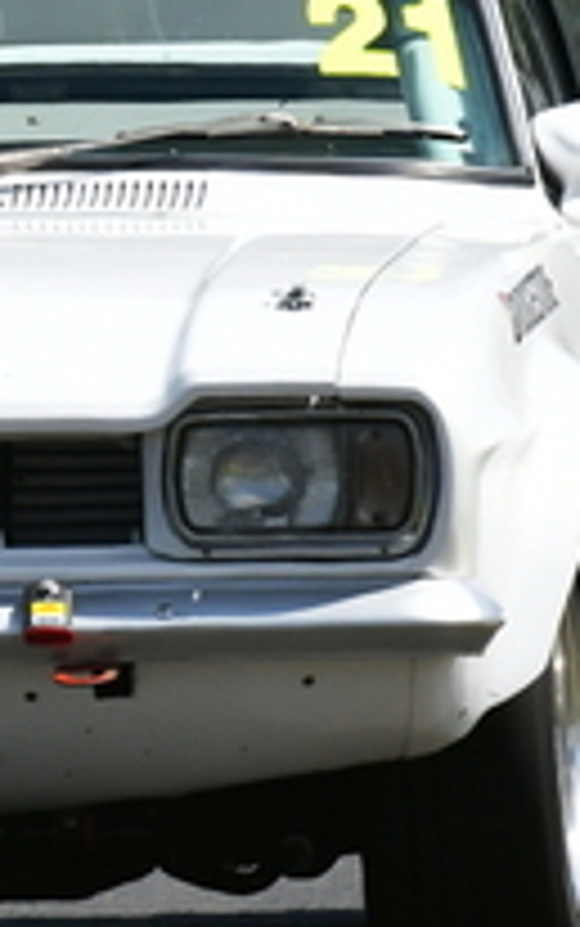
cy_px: 7
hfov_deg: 0.4
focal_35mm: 2969
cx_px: -238
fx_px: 74984
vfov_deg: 0.7
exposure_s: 1/500
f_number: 11
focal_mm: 500
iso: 320
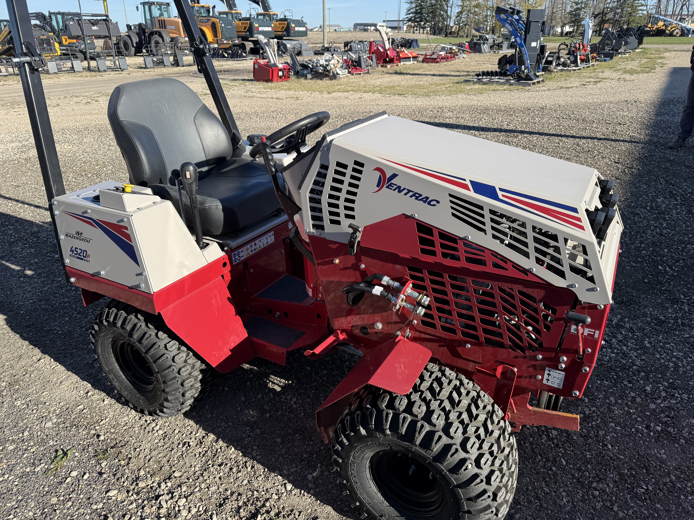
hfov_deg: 71.6
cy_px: 260
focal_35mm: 24
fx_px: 481
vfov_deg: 56.8
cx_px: 347
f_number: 1.78
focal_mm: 6.76
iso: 80
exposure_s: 1/2169
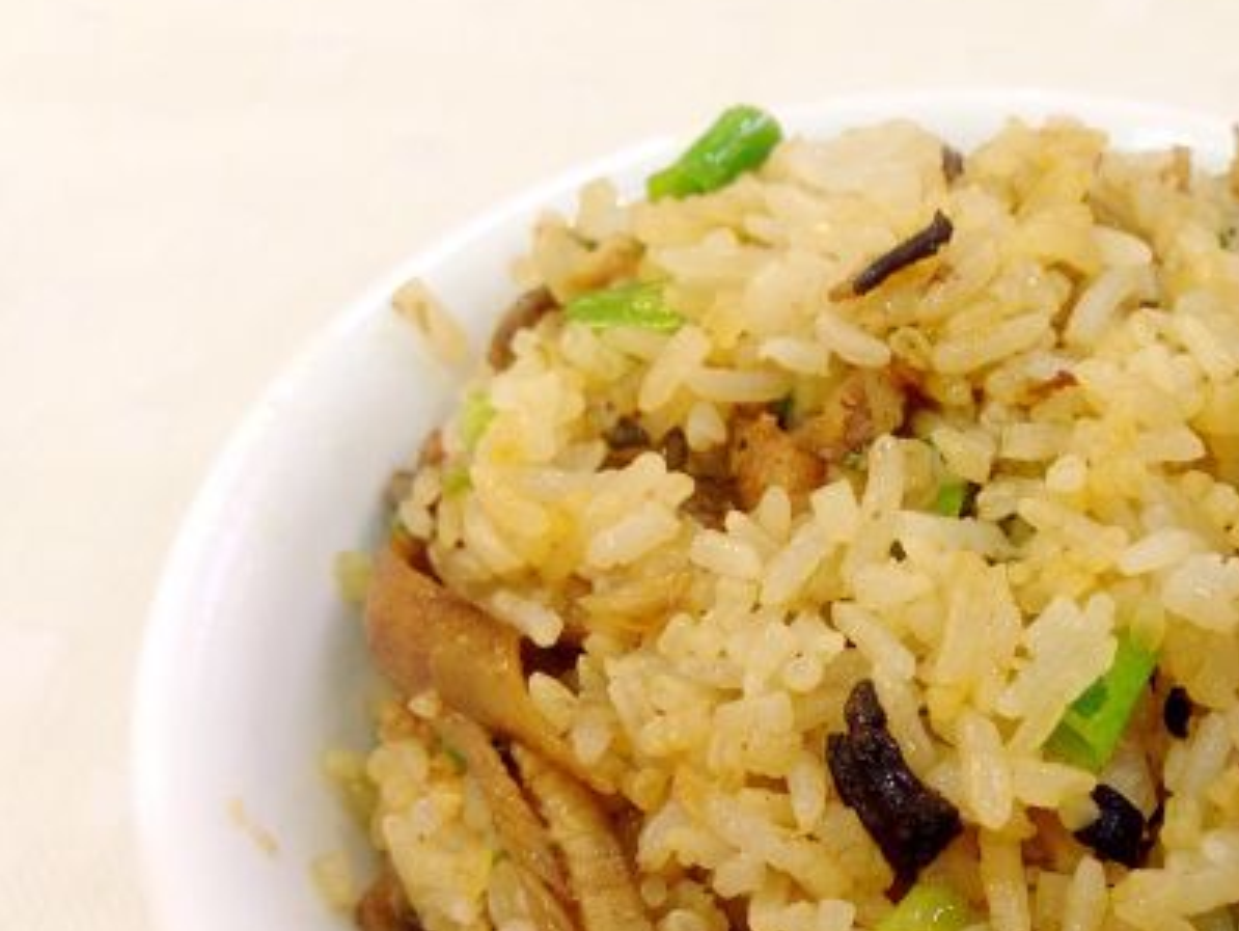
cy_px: 771
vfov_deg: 24.8
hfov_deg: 32.1
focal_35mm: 58
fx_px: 2077
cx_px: 1034
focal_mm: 4.12
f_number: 2.4
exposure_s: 1/20
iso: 125
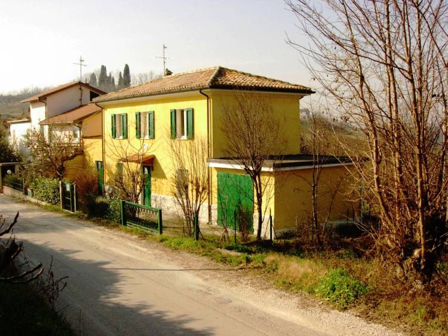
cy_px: 168
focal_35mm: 38
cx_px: 224
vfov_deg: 37.7
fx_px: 492
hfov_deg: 49.0
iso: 400
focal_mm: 7.8
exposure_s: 1/2048
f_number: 4.8
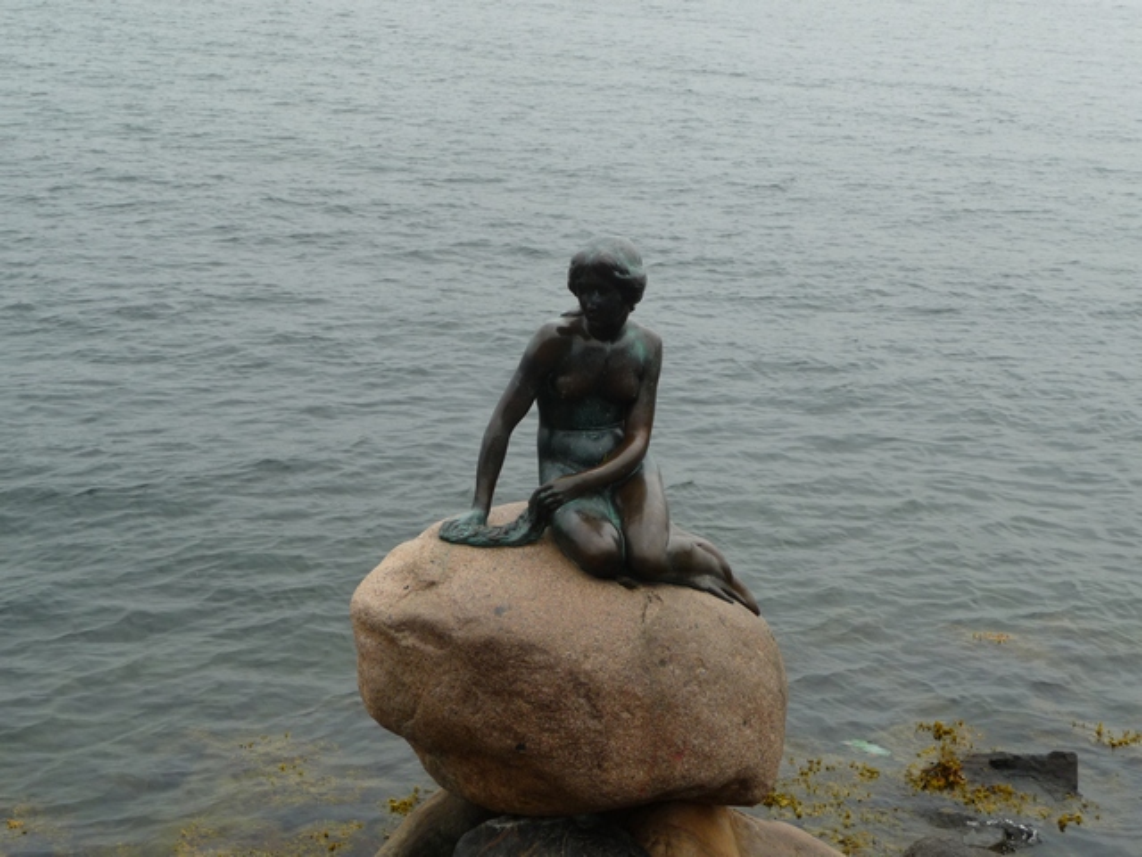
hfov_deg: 29.0
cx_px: 571
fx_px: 2210
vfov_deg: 21.9
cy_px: 428
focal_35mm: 67
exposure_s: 1/400
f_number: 4.5
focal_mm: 11.3
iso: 100
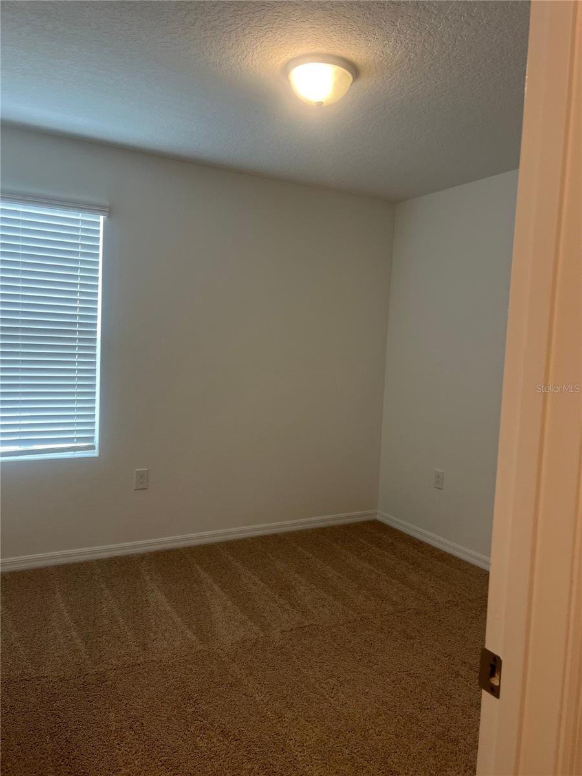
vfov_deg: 67.3
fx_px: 583
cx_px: 291
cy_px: 388
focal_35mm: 26
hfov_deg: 53.1
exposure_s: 1/120
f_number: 1.5
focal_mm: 5.7
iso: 100
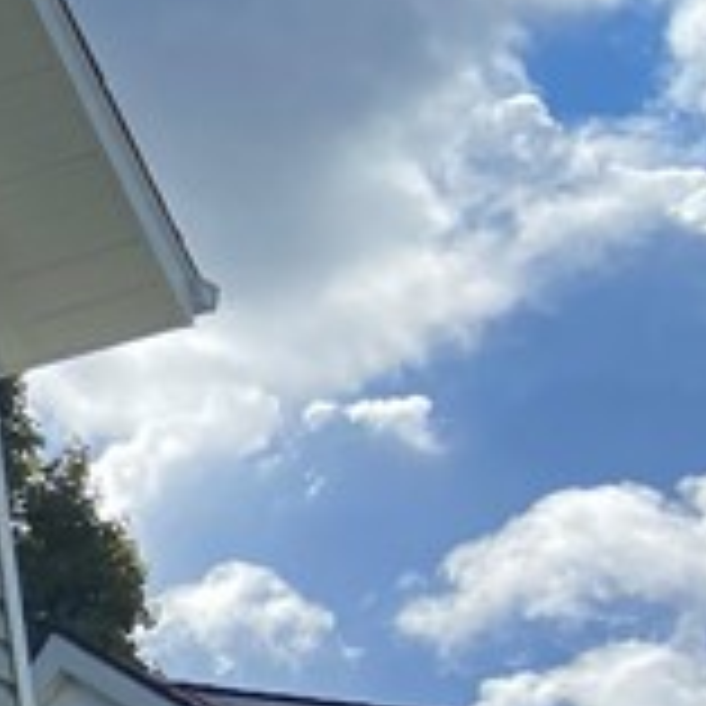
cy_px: 719
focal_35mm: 150
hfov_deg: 9.3
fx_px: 3461
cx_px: -1416
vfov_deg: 11.5
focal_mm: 4.25
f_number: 1.8
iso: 32
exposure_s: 1/2315
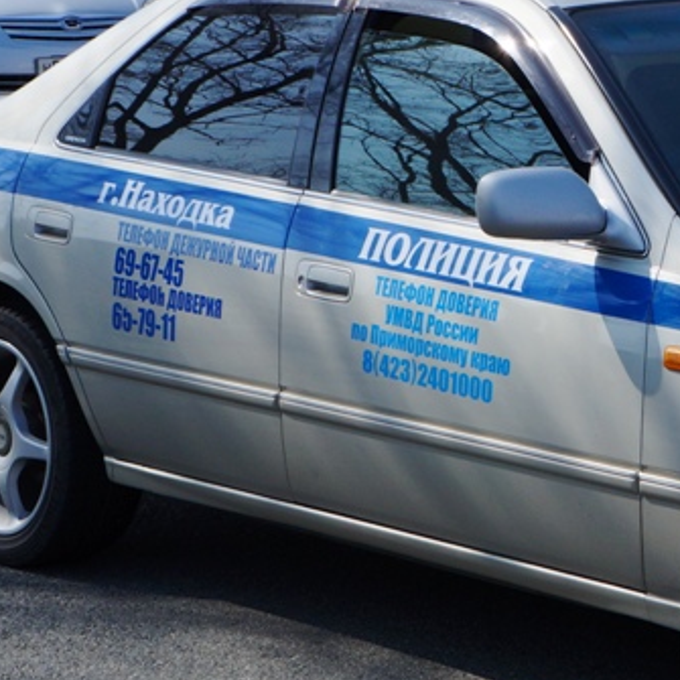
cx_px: 838
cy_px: 122
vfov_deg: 13.5
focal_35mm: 128
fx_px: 2851
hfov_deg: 13.2
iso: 200
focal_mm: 33
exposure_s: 1/400
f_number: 13
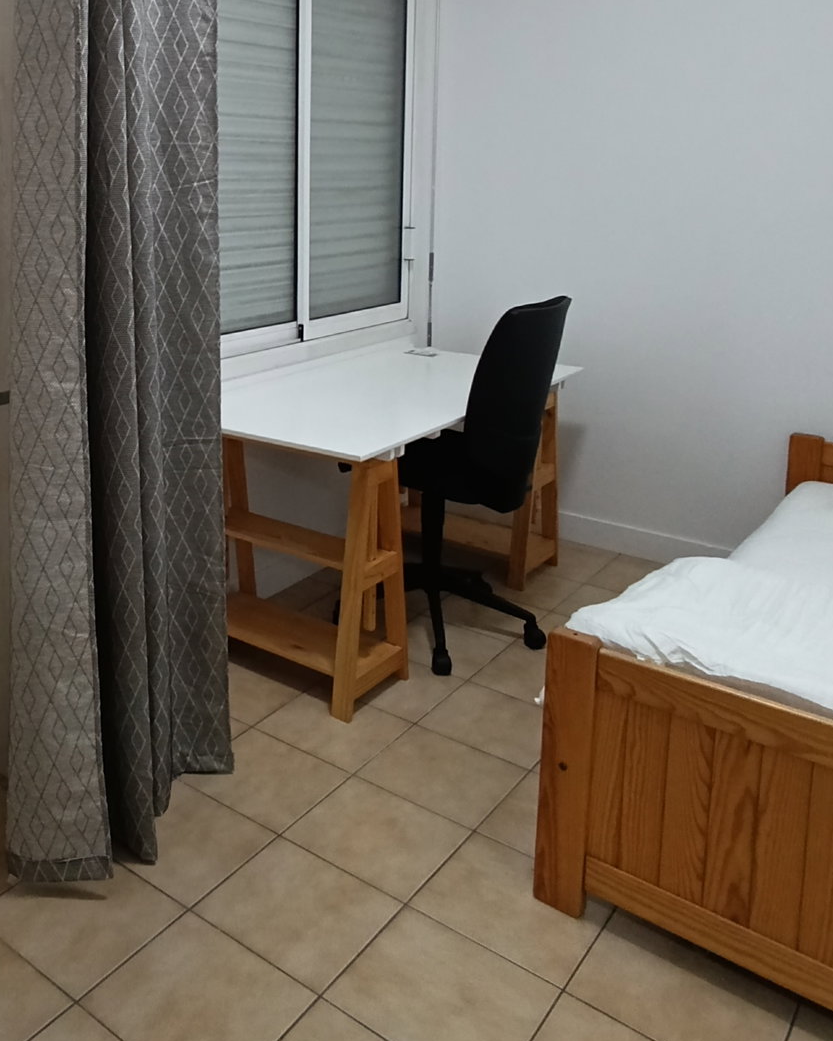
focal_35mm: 32
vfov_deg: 54.3
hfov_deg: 42.8
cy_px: 328
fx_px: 986
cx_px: 120
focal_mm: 1.65
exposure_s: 1/33.3
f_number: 2.2
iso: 400
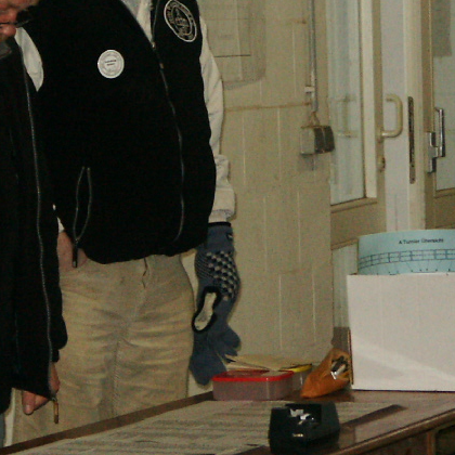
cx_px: 16
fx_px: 3123
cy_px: 21
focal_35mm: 210
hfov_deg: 8.3
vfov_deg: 8.3
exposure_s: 1/60
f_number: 3.6
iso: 200
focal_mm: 15.54
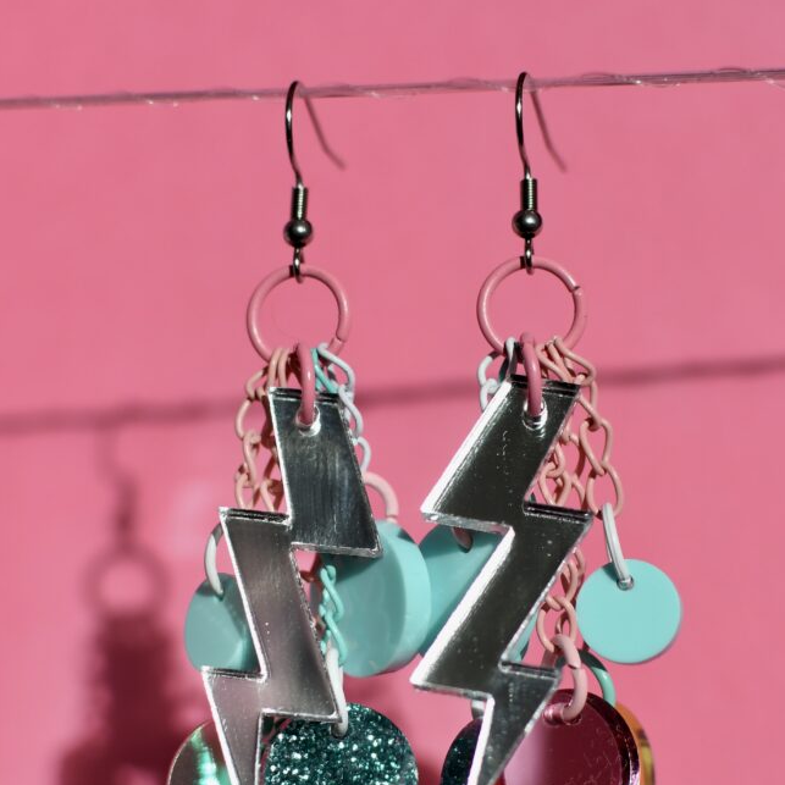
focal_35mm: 67
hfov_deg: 25.7
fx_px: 1719
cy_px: 552
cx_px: 394
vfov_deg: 25.5
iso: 500
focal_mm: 35
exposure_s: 1/2500
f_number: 3.5
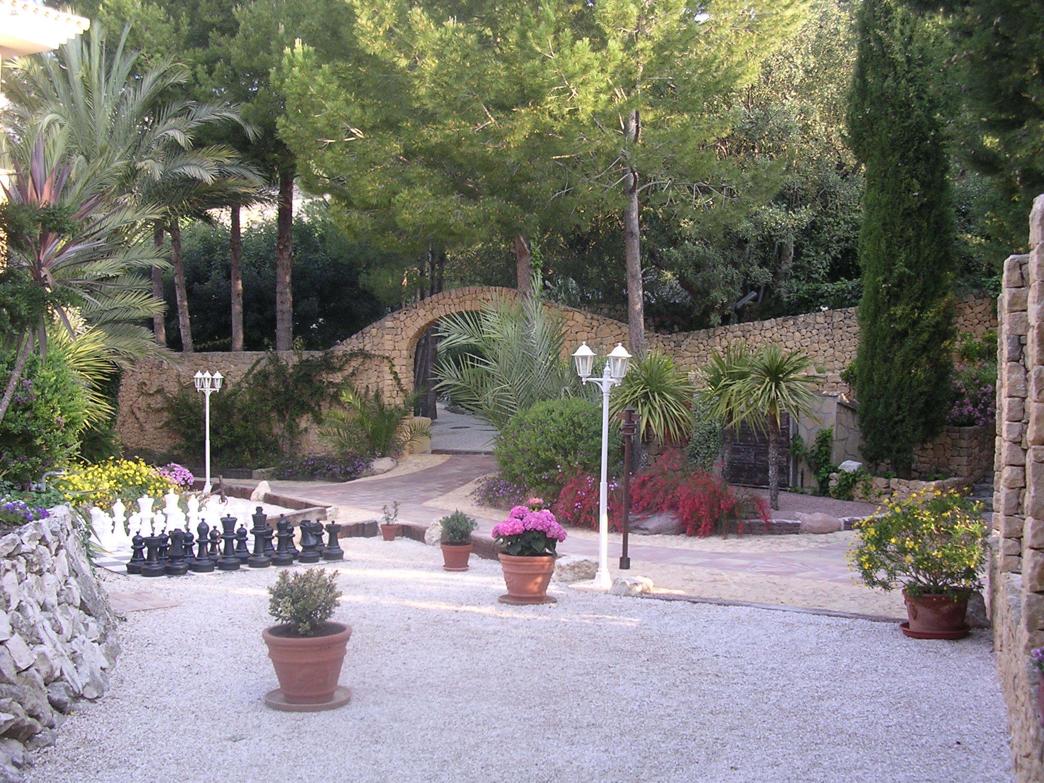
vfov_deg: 37.7
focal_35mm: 38
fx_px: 1146
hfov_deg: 49.0
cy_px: 392
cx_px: 522
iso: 100
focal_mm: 5.8
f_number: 2.8
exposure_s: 1/60.5
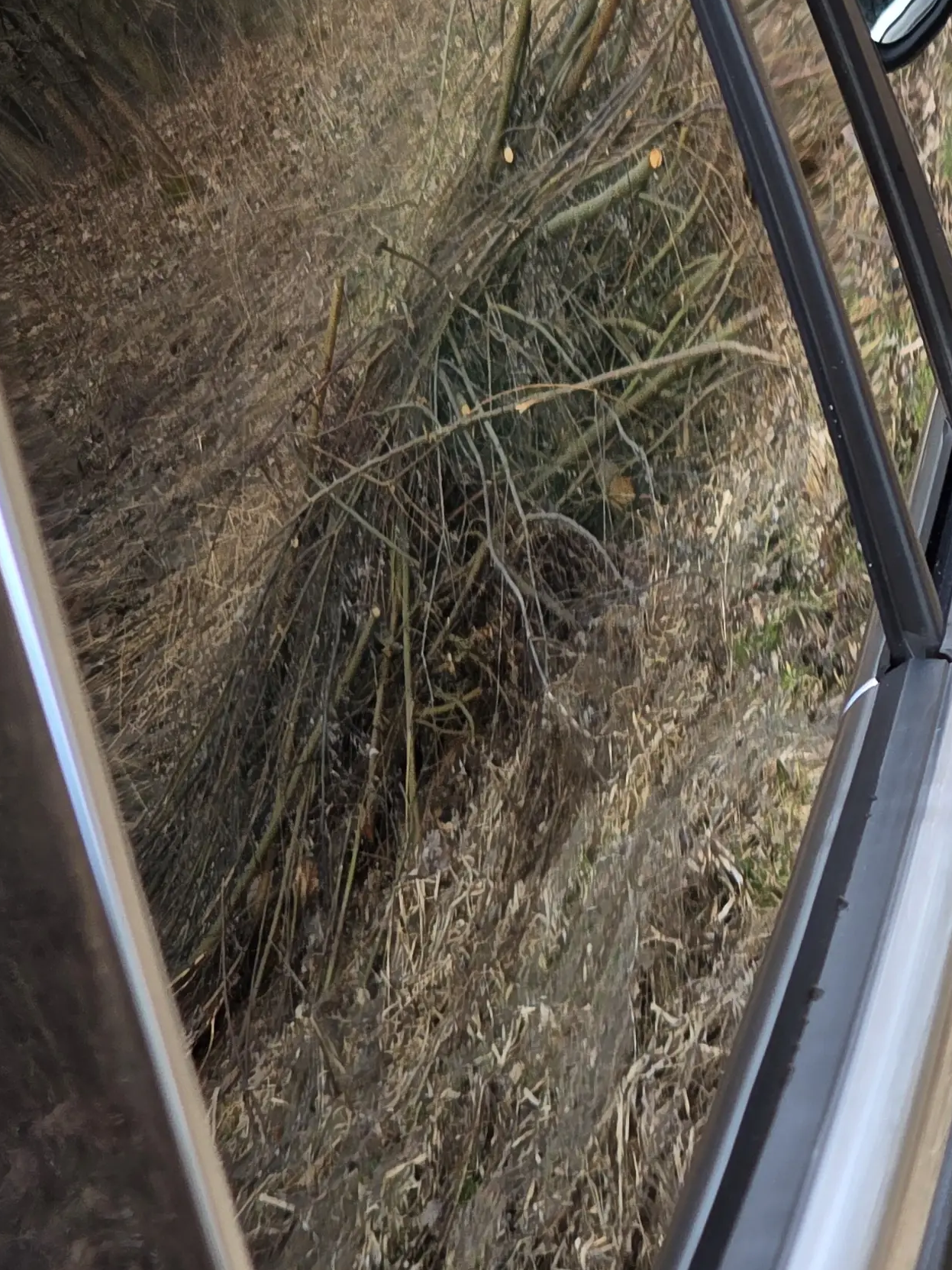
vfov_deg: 11.9
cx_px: 862
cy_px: 424
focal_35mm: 166
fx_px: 6088
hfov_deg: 8.9
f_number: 2.4
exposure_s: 1/100
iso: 50
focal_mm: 7.9
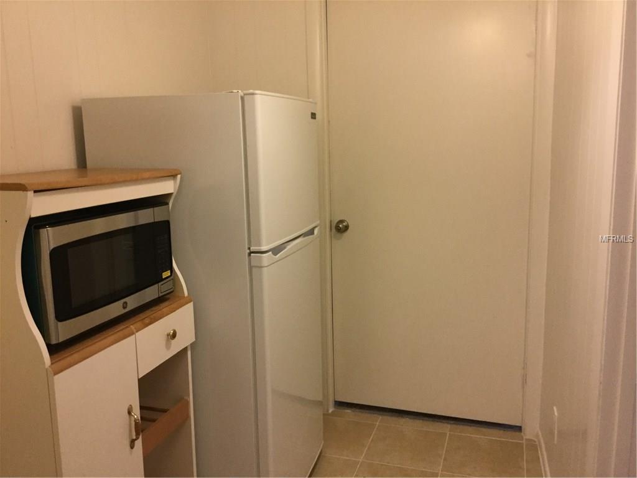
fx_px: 570
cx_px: 318
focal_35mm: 31
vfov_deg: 45.4
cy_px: 239
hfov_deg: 58.4
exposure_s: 1/30
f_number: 2.4
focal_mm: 3.3
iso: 125
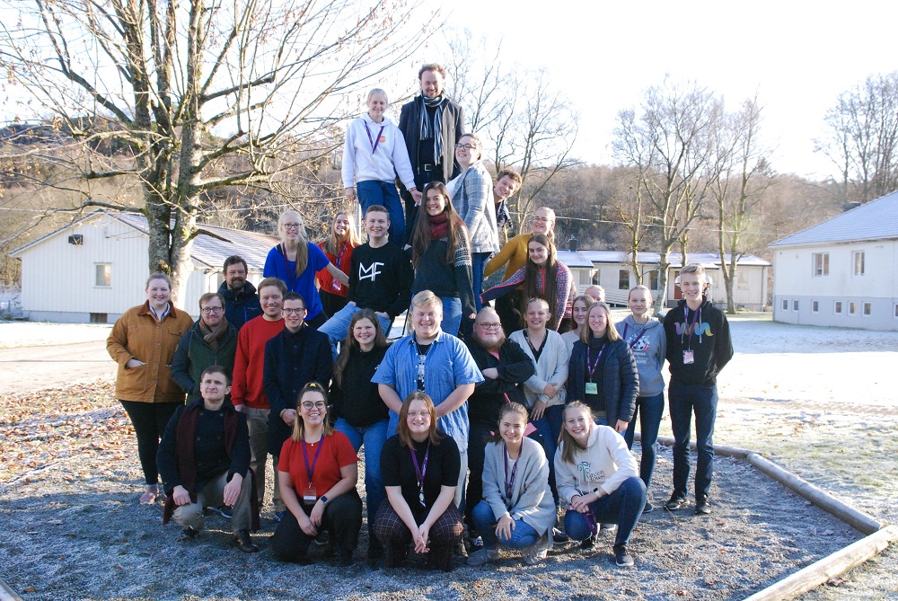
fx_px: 824
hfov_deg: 57.2
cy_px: 300
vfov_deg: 40.1
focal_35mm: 33
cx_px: 449
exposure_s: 1/250
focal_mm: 22
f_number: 8
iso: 1250
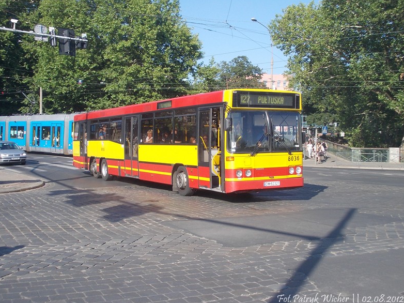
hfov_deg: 43.0
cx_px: 205
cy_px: 154
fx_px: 513
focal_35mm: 44
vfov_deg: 32.9
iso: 80
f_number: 6.5
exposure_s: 1/160
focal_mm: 6.1
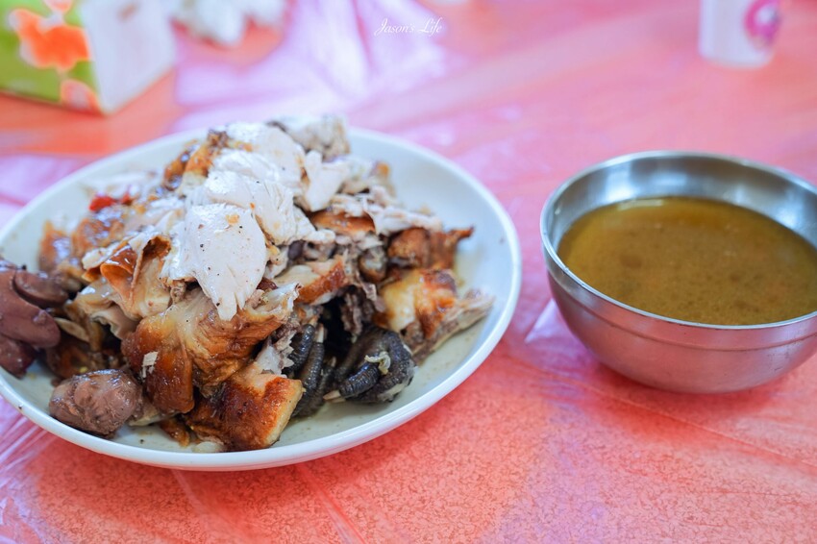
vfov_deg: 27.0
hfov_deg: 39.6
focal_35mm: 50
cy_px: 272
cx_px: 408
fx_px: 1134
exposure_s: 1/50
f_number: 2.8
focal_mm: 50
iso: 250
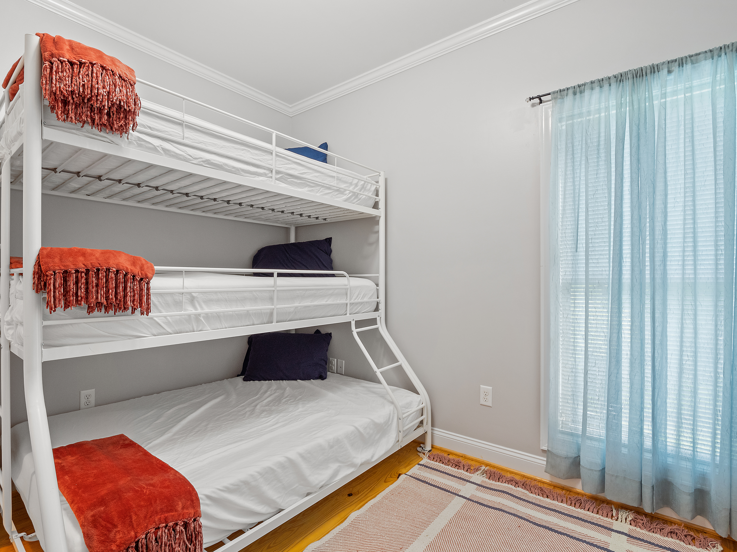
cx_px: 368
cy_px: 276
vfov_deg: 78.1
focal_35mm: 16
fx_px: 341
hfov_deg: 94.5
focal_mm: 8
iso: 400
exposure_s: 1/2.5
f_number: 5.6
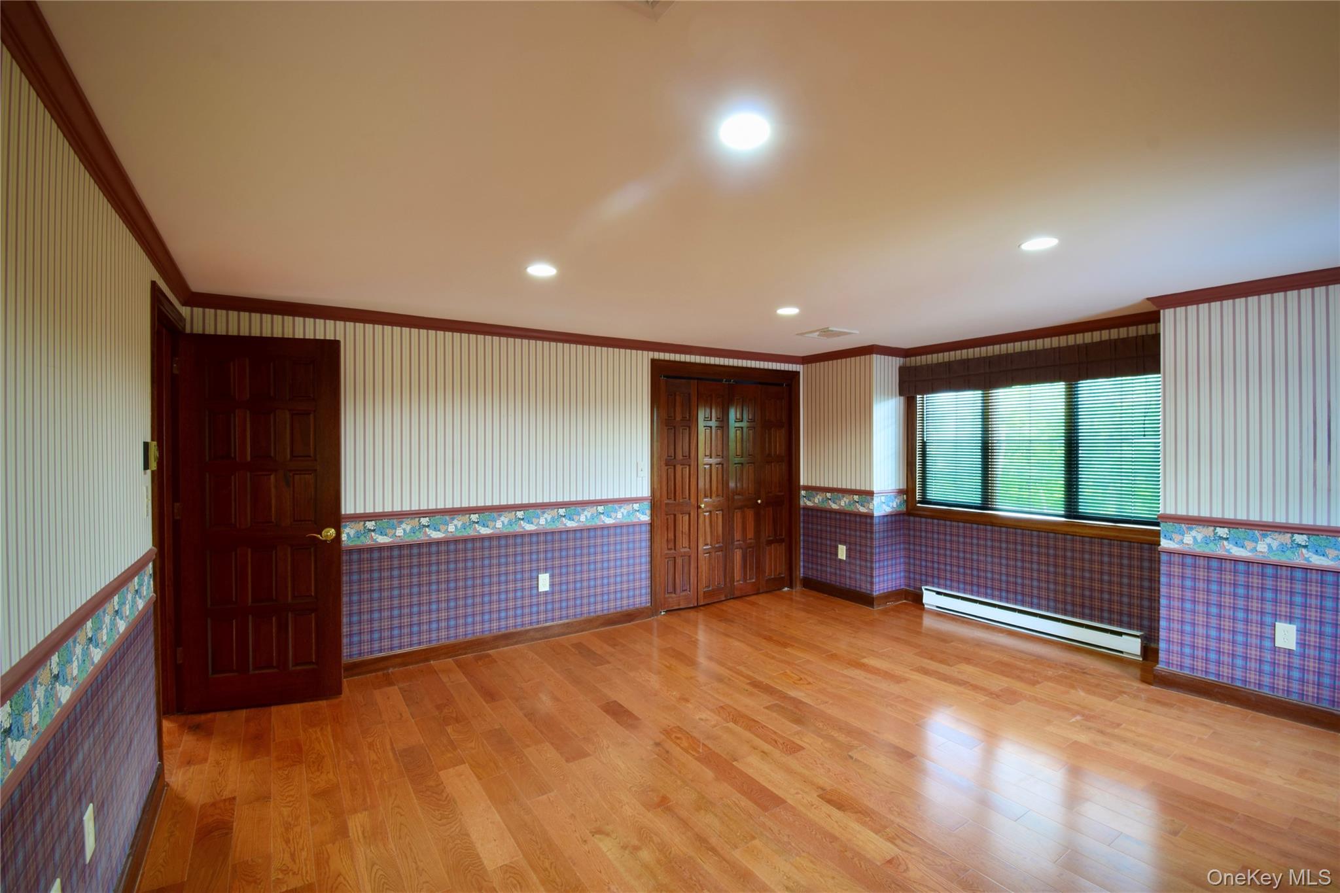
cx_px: 670
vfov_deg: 77.3
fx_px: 558
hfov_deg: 100.4
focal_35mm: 15
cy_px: 446
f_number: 11
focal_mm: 10
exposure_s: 2.5
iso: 100
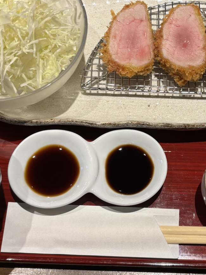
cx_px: 157
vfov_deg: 32.1
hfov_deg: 24.1
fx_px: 476
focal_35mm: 60
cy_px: 108
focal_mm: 5.96
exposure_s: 1/120
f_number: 1.6
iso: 64
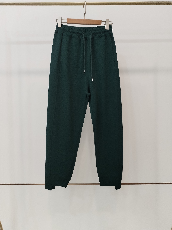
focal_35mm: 29
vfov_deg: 61.7
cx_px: 86
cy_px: 115
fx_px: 192
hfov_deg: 48.2
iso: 451
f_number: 1.8
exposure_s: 1/60
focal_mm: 4.75
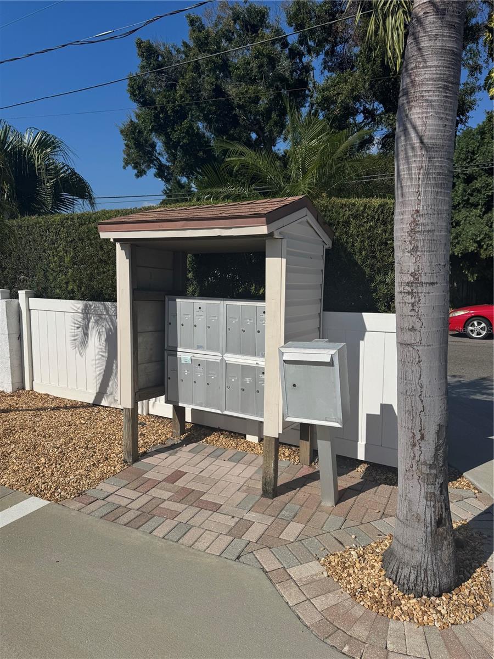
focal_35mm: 24
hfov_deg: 56.8
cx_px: 247
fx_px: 457
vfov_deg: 71.6
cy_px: 330
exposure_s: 1/10417
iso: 80
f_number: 1.78
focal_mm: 6.76
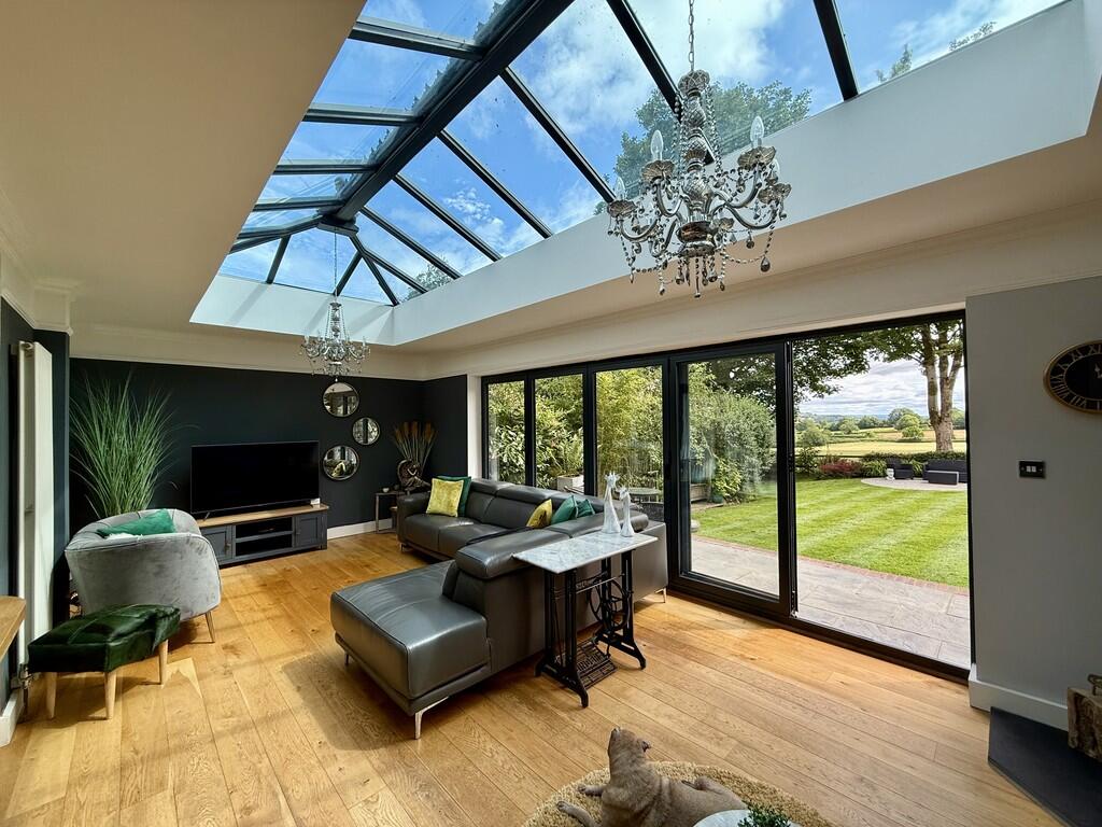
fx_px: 446
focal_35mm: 14
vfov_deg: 85.7
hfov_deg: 102.1
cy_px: 414
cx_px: 551
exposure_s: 1/315
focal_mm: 2.22
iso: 64
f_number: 2.2
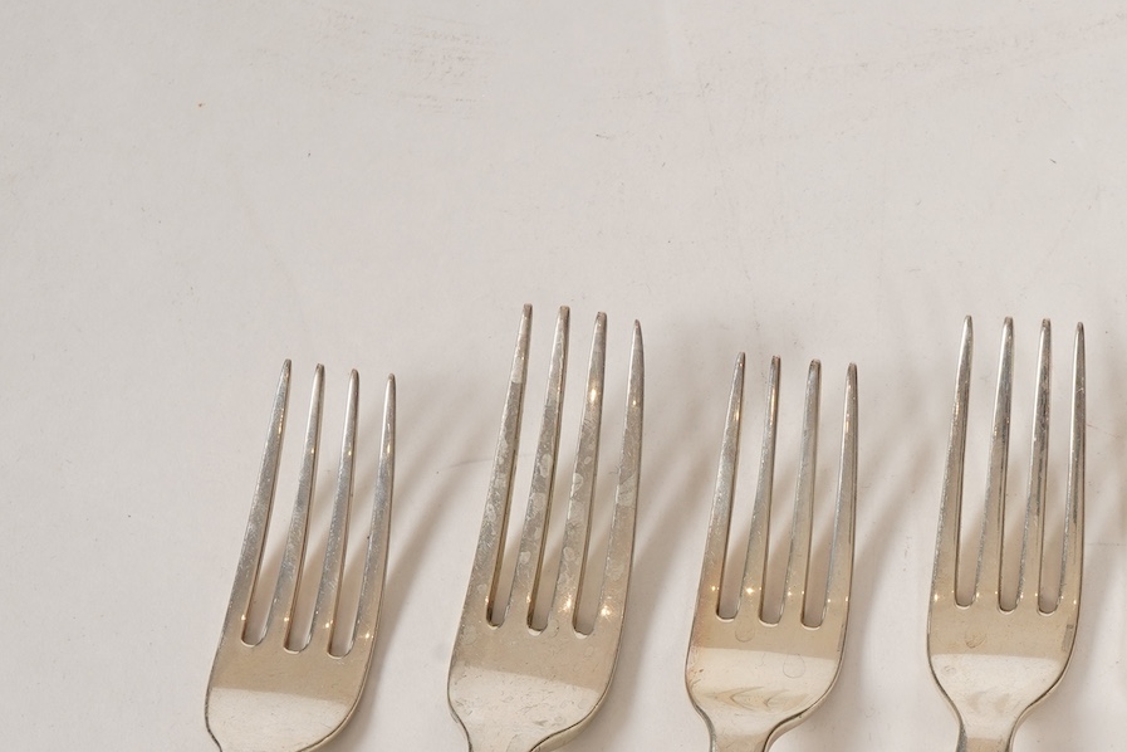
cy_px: 649
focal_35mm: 79
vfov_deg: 17.1
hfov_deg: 25.1
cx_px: 969
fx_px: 2473
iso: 400
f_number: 22
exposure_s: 1/125
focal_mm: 30
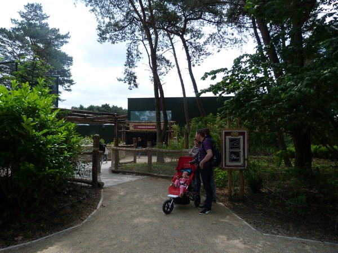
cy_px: 126
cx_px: 169
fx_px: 244
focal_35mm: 25
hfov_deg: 69.4
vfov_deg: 54.9
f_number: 2.8
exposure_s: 1/800
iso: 100
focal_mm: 4.5
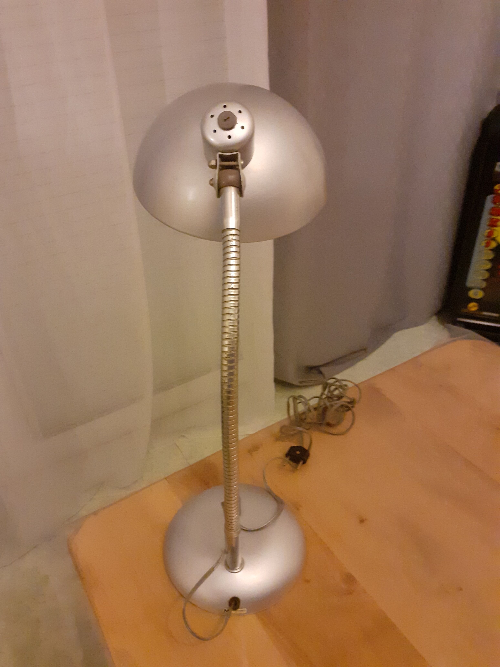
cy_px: 334
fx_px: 520
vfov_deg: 65.3
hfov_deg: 51.4
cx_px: 250
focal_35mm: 27
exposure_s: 1/20
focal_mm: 3.6
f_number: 1.9
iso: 640
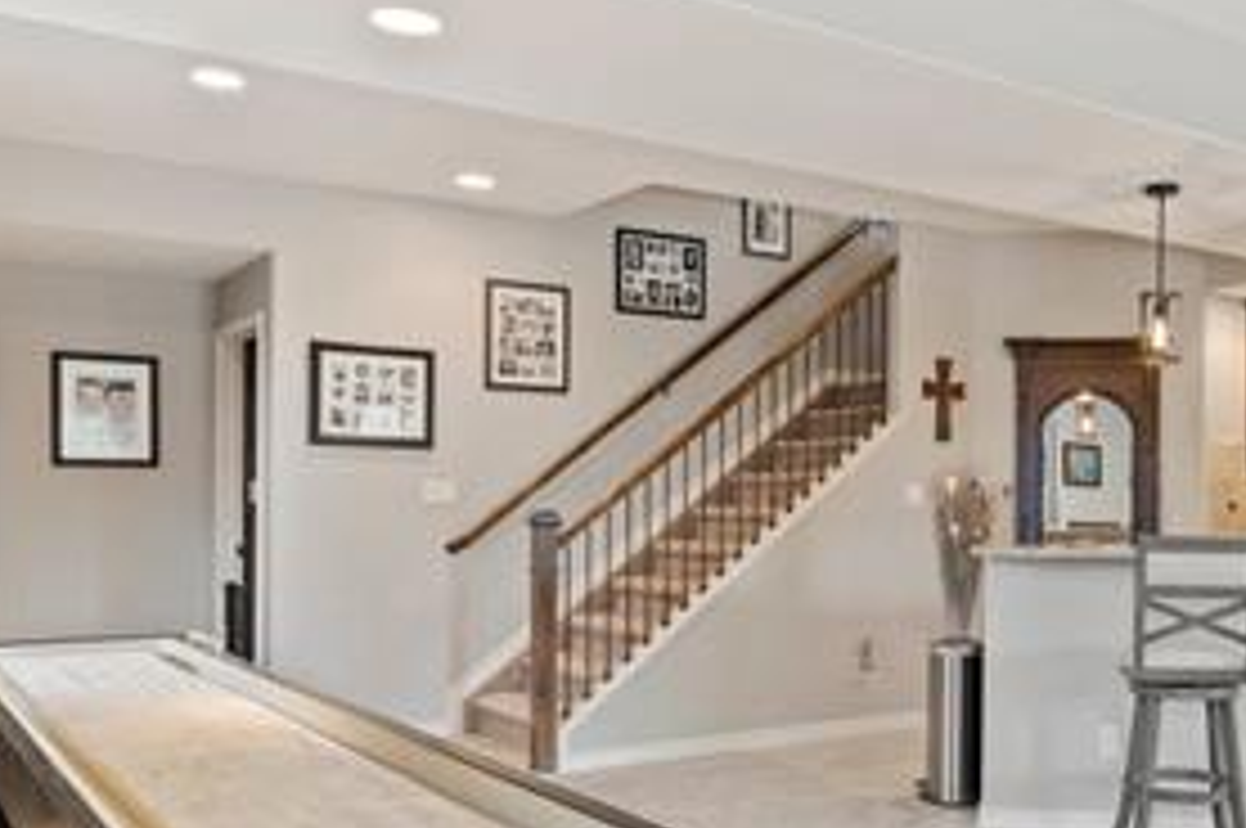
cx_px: 895
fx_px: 1279
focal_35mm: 37
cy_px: 500
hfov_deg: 50.3
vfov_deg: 35.7
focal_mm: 16
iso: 200
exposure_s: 2
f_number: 7.1
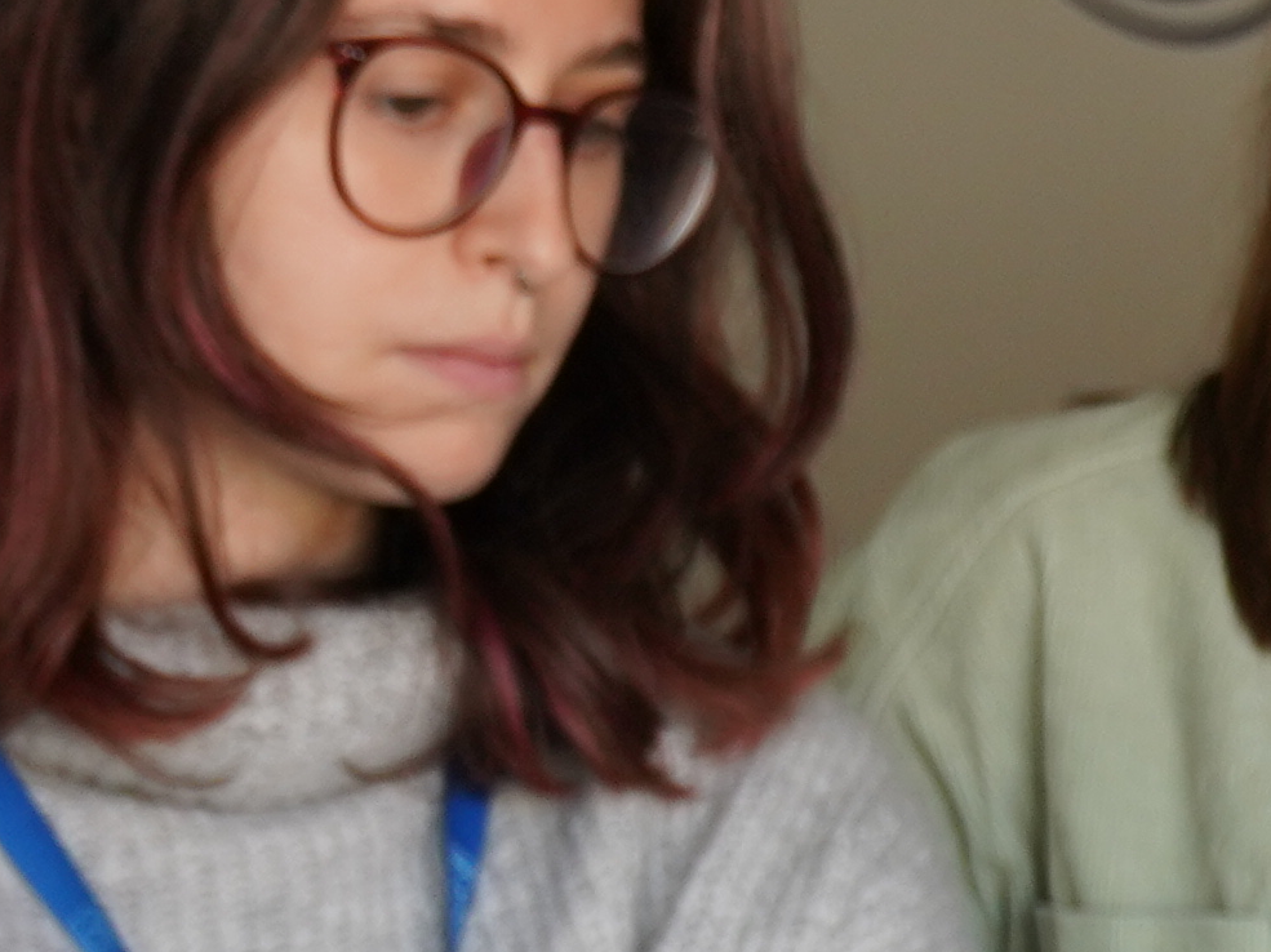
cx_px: 3558
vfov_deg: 6.3
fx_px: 8552
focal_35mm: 233
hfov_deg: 7.6
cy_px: 1289
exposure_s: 1/100
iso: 250
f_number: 3.5
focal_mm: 30
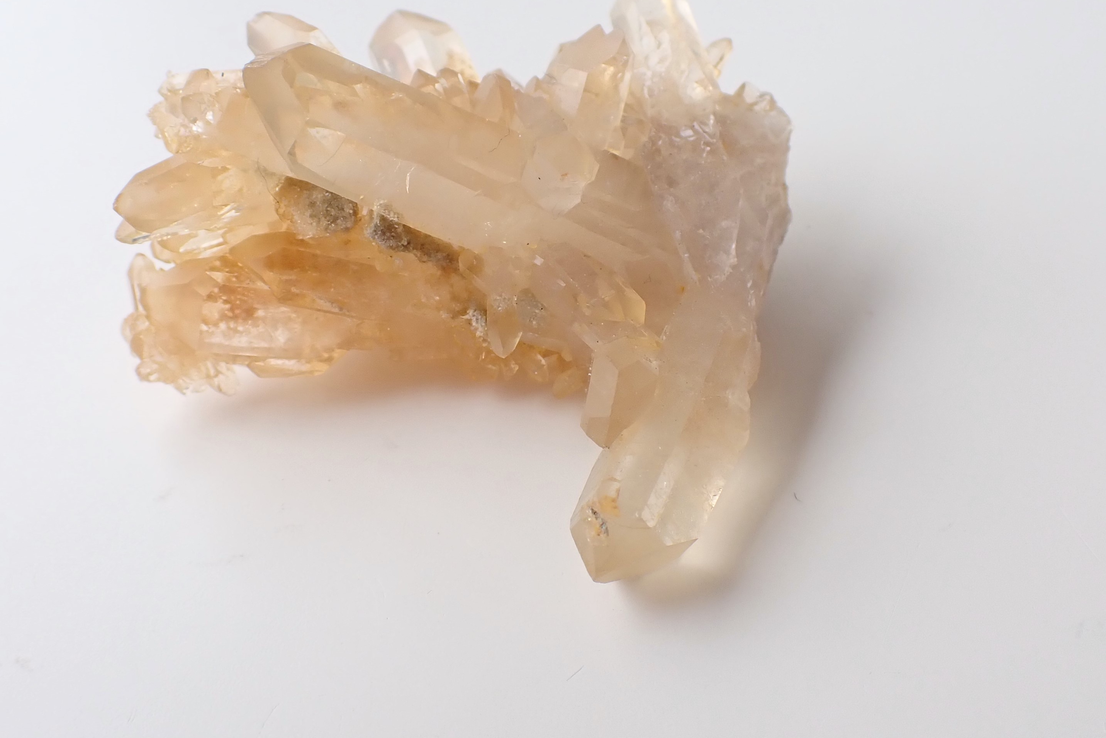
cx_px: 501
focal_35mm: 37
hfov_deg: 51.8
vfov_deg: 35.7
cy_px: 271
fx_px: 1137
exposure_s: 1/125
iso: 160
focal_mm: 5.4
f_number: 3.2
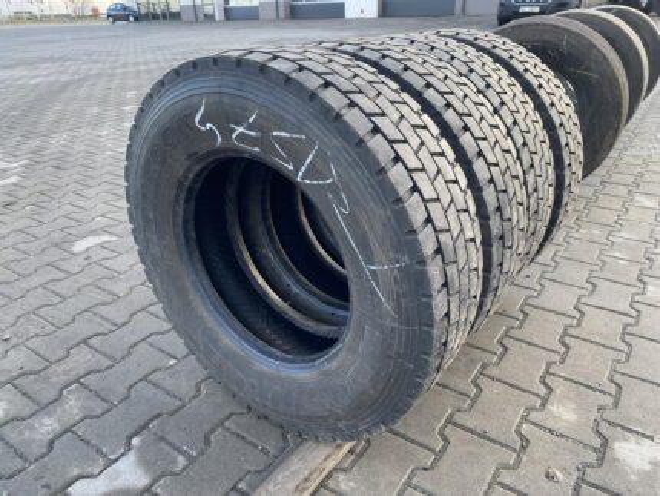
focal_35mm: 26
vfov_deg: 53.1
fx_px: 496
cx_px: 330
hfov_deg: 67.3
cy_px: 248
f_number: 1.8
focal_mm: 4.25
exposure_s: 1/121
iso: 40
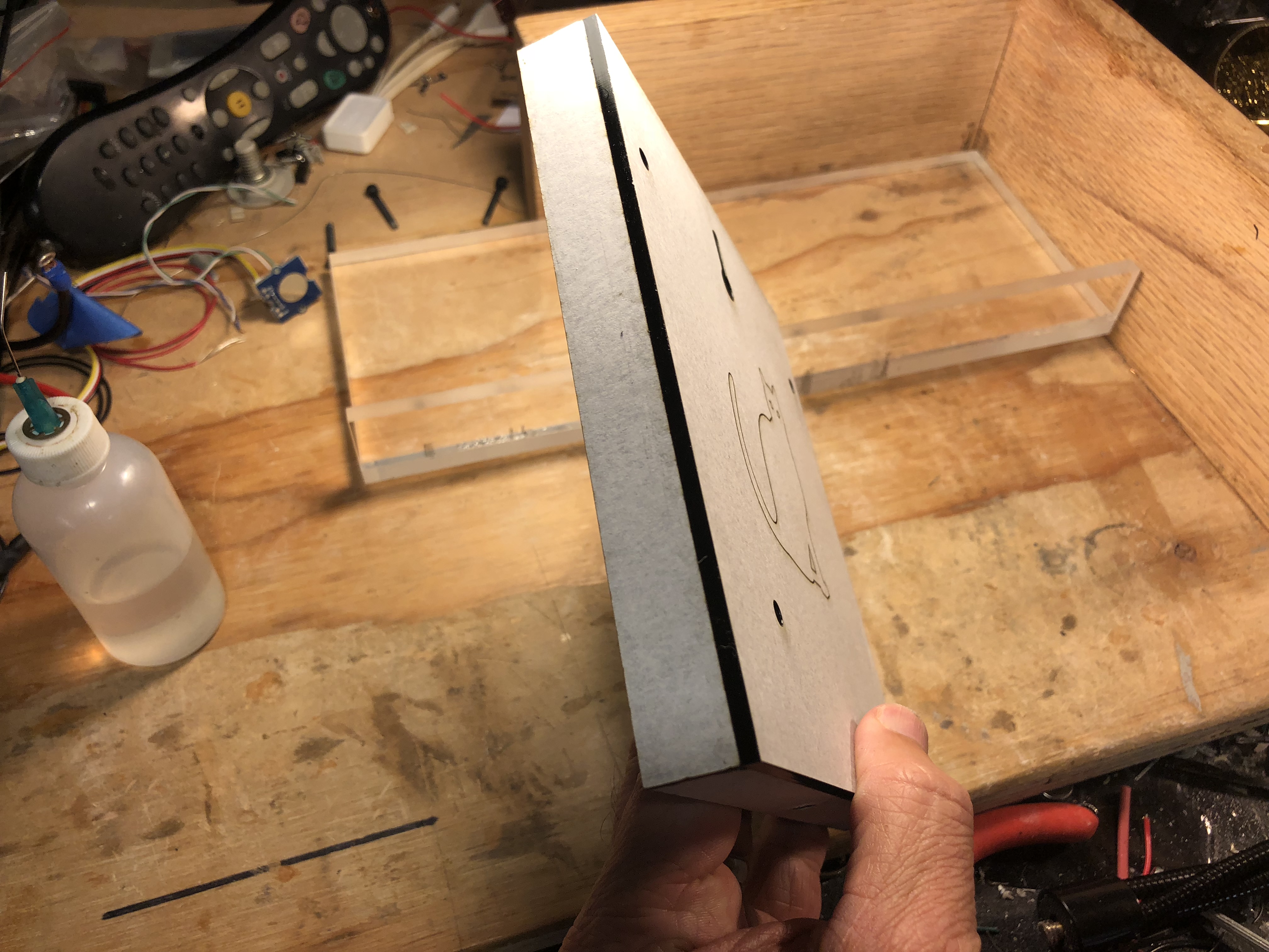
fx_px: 1026
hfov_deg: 63.4
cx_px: 634
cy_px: 476
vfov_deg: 49.7
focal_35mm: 28
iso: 50
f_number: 1.8
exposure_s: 1/120
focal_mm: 4
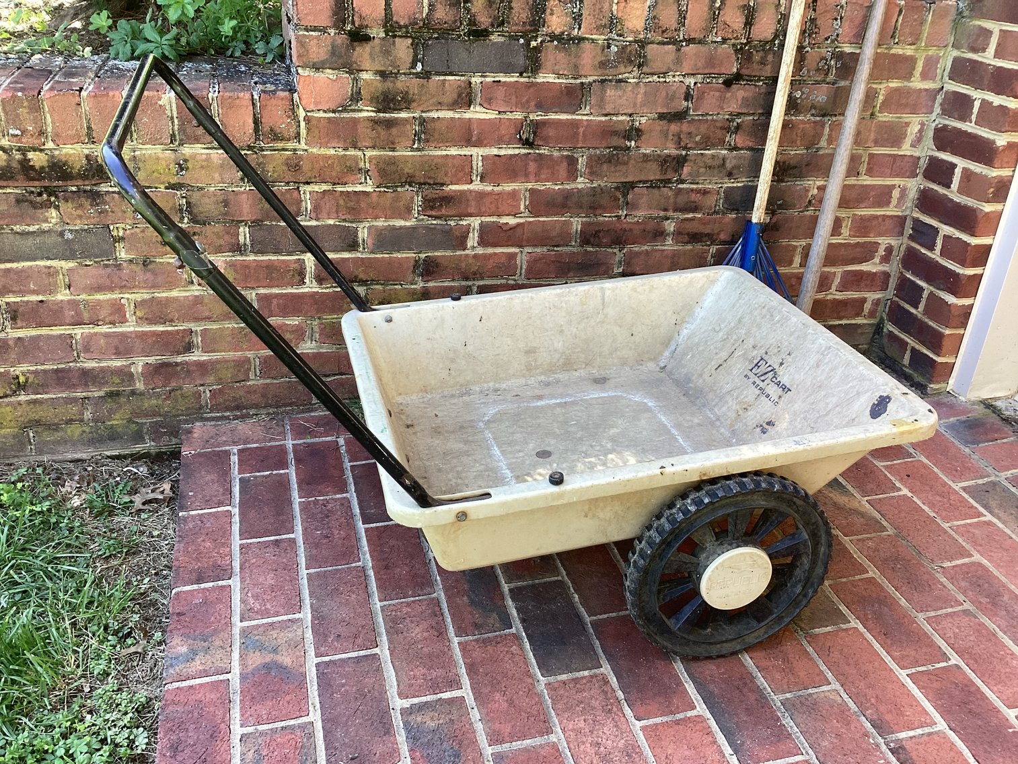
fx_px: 912
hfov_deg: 58.3
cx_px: 509
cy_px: 382
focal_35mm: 31
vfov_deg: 45.4
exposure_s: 1/100
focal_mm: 3.3
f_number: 2.4
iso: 64
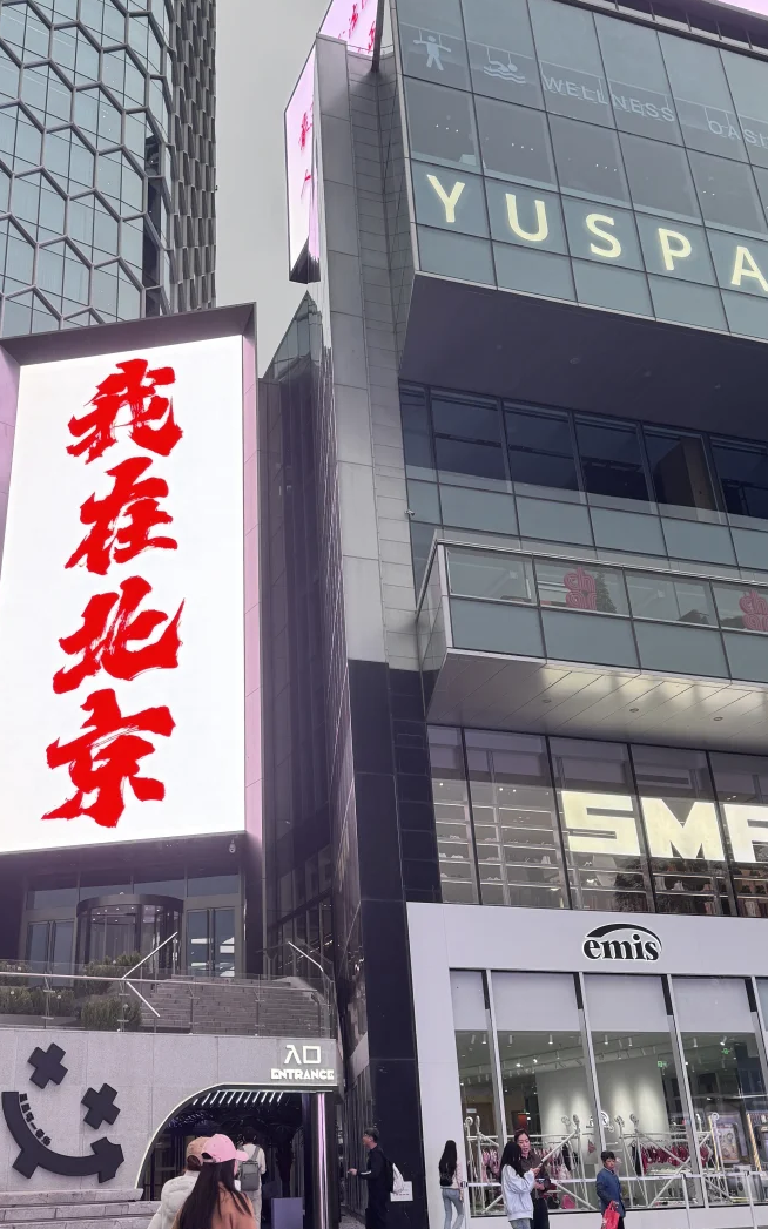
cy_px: 552
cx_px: 291
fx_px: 1173
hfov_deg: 36.1
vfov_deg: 55.2
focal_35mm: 35
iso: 64
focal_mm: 6.76
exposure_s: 1/224
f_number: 1.78
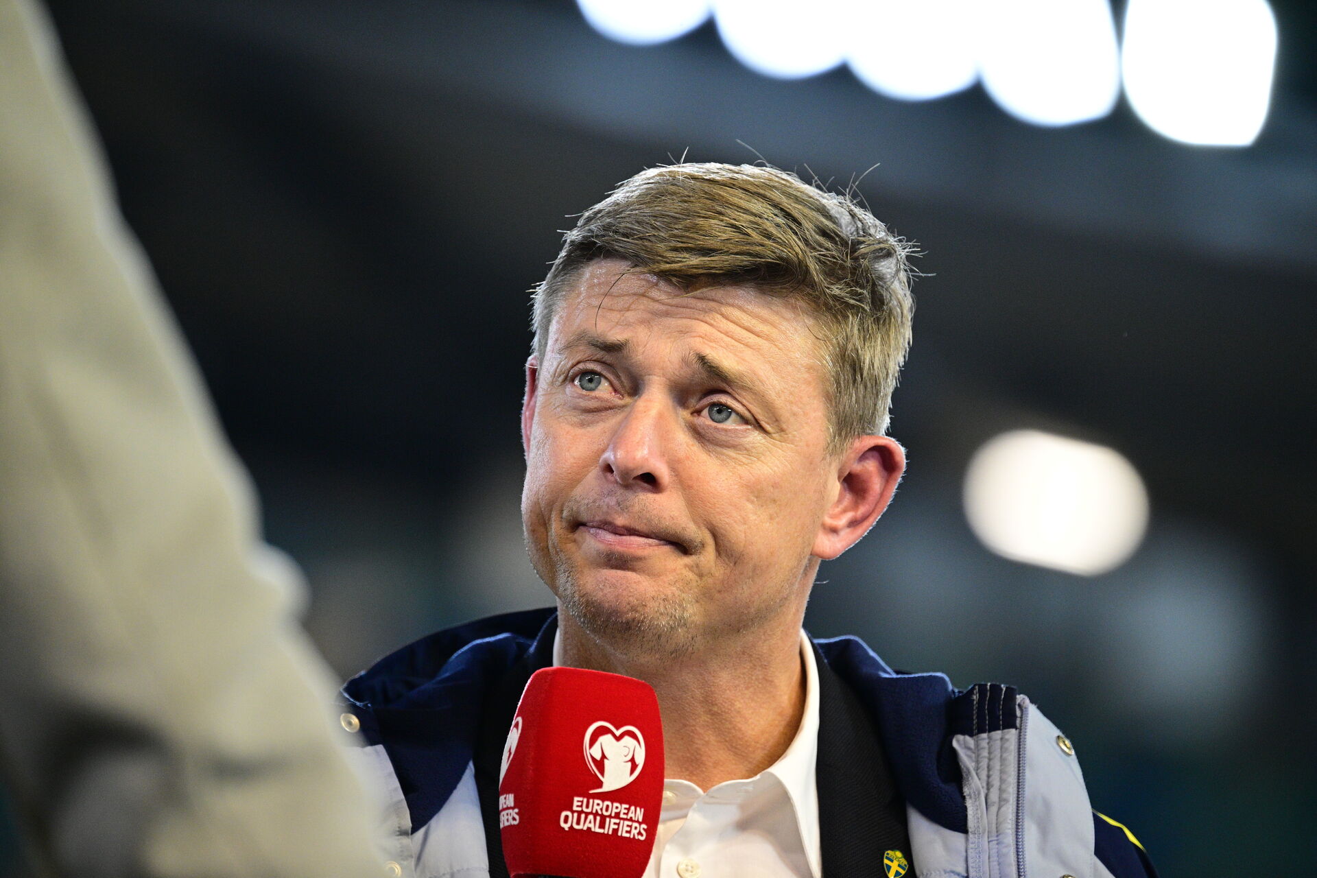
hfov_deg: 5.2
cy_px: 439
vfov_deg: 3.4
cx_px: 658
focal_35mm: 400
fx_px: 14632
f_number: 5.6
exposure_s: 1/640
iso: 3600
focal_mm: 400
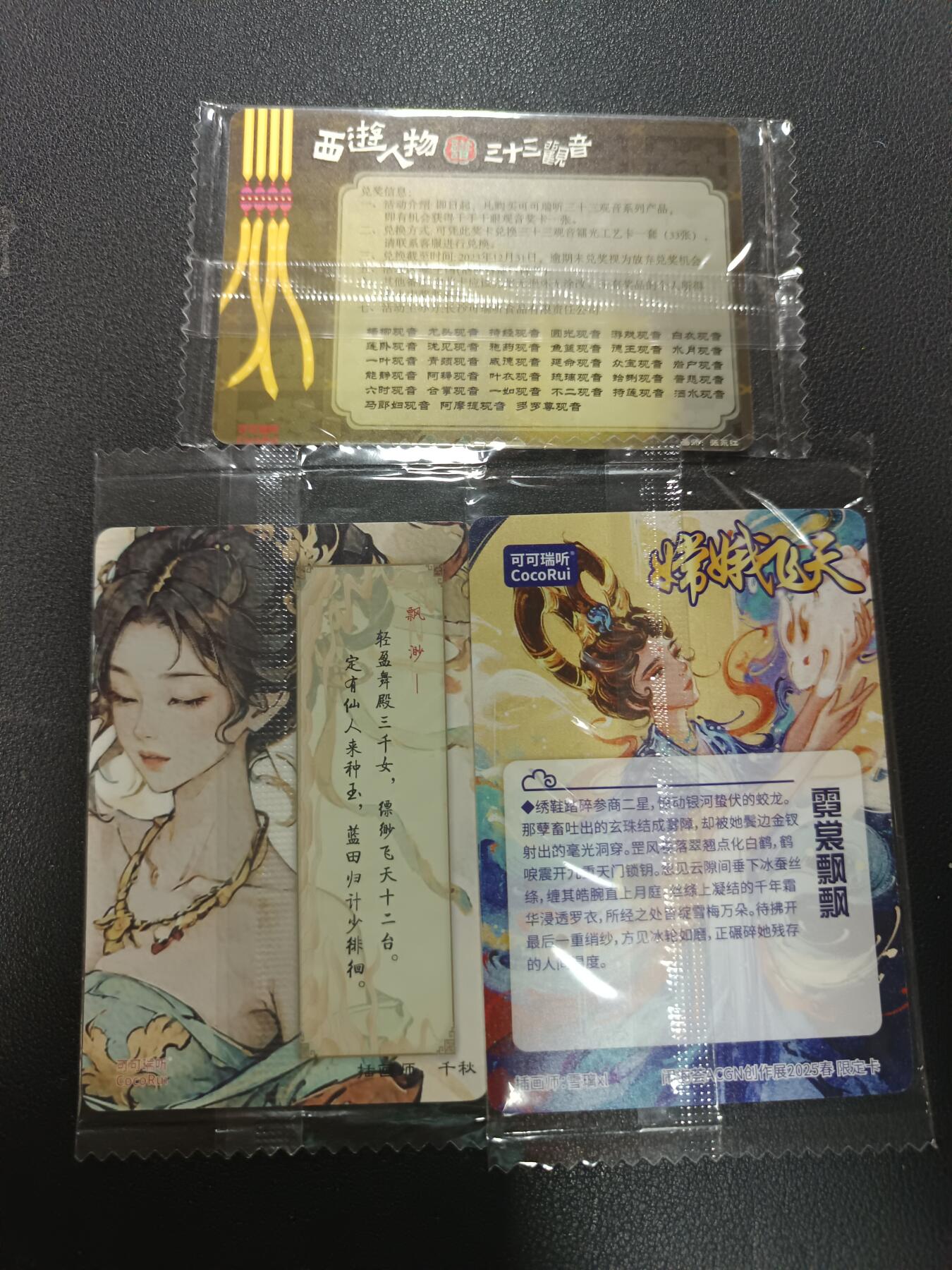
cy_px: 635
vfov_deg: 71.6
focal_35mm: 24
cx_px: 476
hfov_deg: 56.8
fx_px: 880
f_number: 1.7
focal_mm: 5.31
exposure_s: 1/50
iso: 946
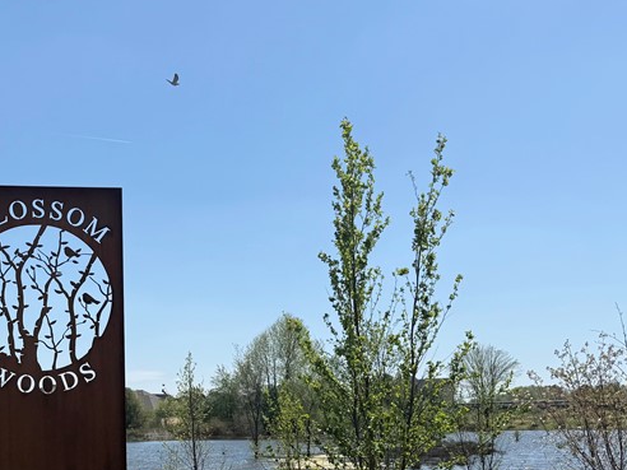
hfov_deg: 36.5
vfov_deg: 28.2
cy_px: 404
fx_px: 906
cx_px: 102
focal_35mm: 50
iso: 80
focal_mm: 6.76
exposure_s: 1/7353
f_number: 1.78
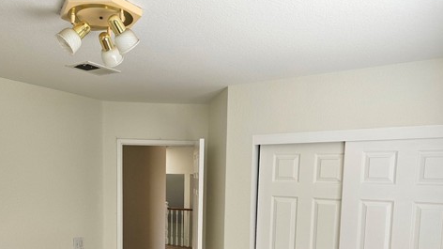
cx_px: 175
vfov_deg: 33.3
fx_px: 399
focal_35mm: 34
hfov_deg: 57.5
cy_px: 211
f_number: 1.8
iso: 80
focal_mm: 5.4
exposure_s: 1/719
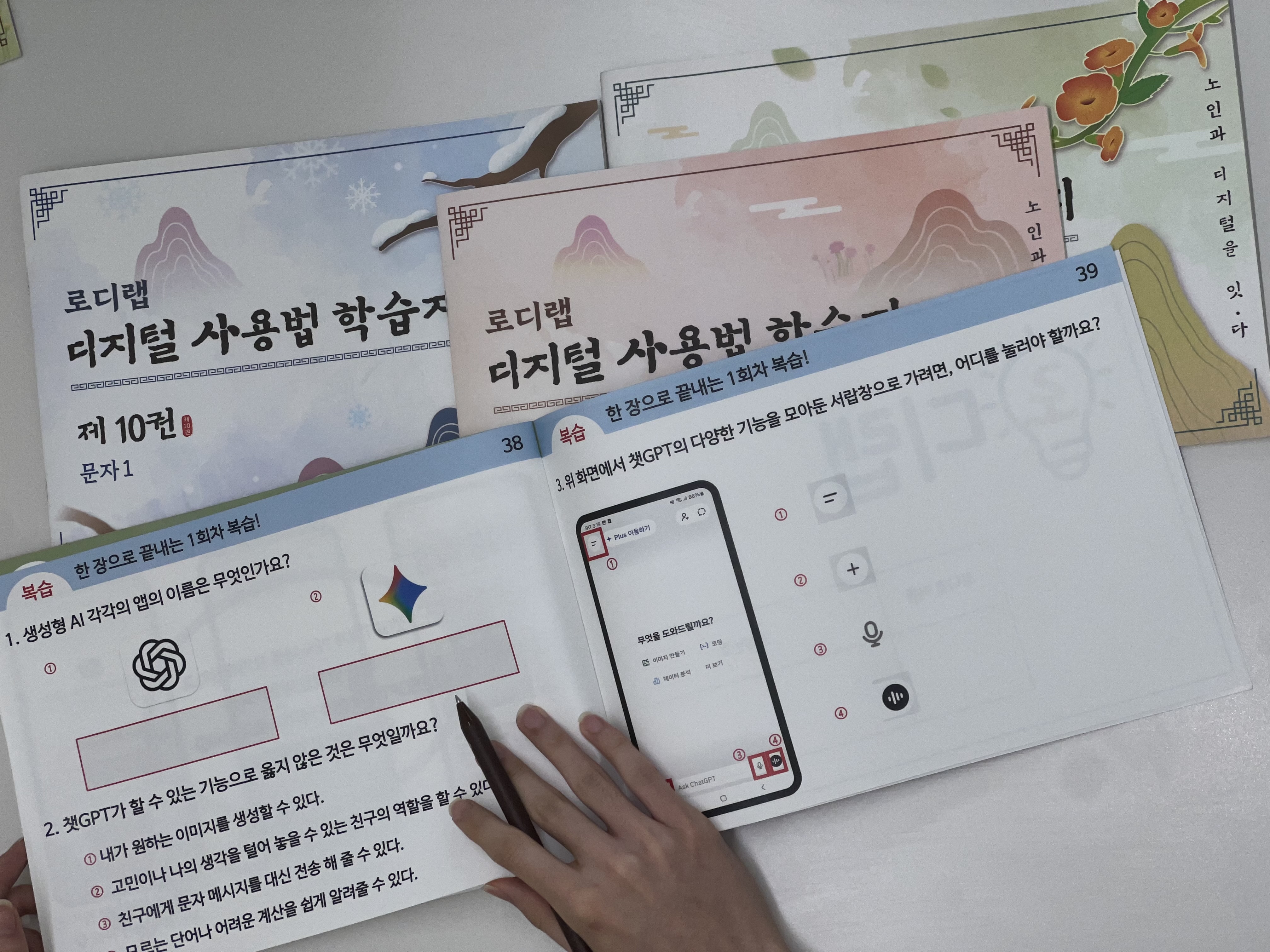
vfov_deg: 19.1
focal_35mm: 77
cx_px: 635
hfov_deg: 25.3
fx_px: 2825
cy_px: 476
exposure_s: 1/122
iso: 32
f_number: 2.8
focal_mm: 9
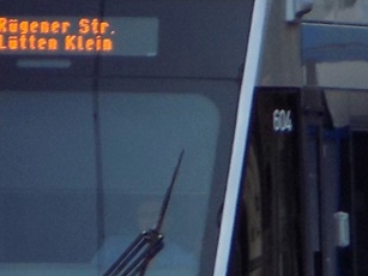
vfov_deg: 0.9
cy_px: 91
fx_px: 18554
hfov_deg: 1.1
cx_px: 392
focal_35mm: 1746
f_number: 5.9
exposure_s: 1/200
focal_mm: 79.5
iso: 80
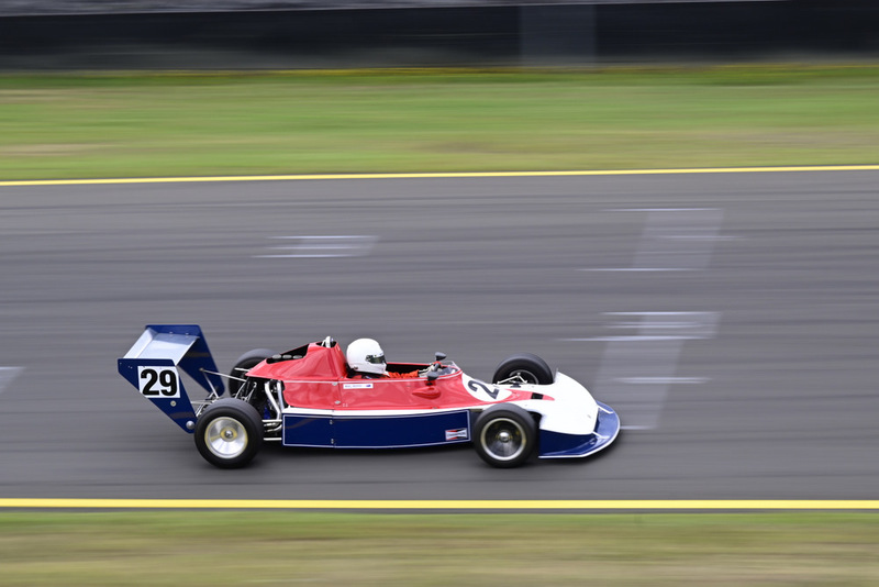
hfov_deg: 18.3
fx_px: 2736
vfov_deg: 12.2
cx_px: 440
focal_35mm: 112
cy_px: 294
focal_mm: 75
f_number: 11
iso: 100
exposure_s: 1/60
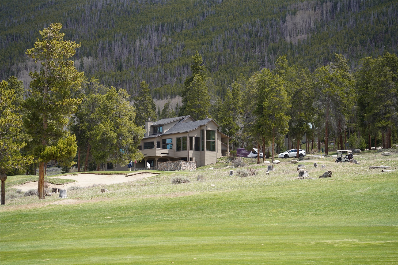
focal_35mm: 94
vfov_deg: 14.5
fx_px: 1039
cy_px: 132
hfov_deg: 21.7
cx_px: 199
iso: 100
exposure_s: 1/200
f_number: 4.5
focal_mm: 94
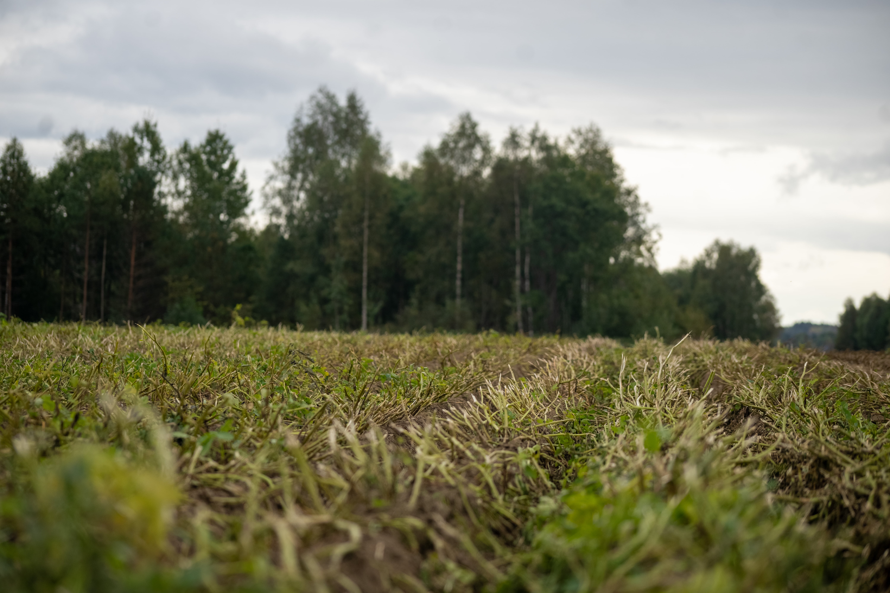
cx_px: 445
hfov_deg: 16.8
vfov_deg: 11.2
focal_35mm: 122
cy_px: 296
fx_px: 3016
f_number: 4
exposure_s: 1/400
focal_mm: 122
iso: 1000
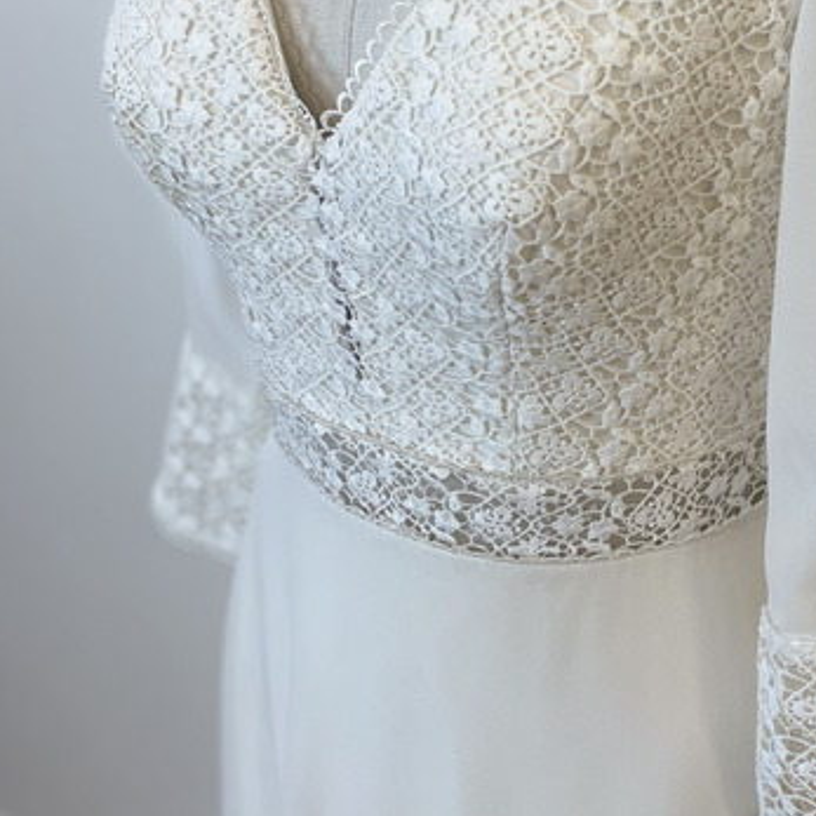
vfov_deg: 31.4
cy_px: 165
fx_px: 1413
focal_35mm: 53
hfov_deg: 31.4
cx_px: 649
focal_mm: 4.2
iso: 50
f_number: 1.6
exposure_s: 1/100
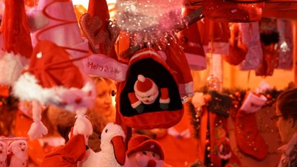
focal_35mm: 160
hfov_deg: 13.4
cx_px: 148
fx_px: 1260
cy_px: 117
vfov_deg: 7.6
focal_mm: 128
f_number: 4
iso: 2000
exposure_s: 1/250
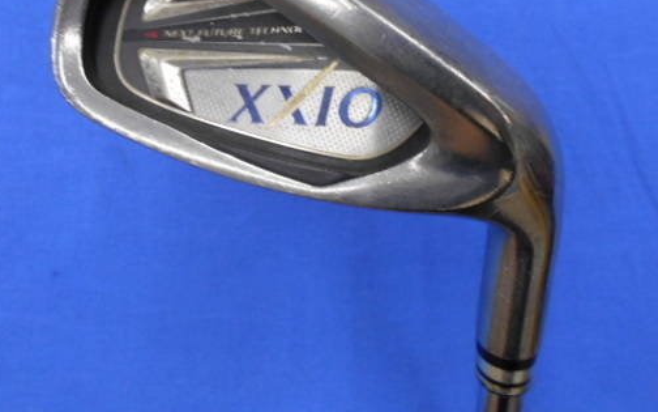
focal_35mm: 35
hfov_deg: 55.3
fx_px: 628
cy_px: 109
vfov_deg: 35.6
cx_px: 325
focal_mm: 4.6
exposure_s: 1/30
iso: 160
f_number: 3.2
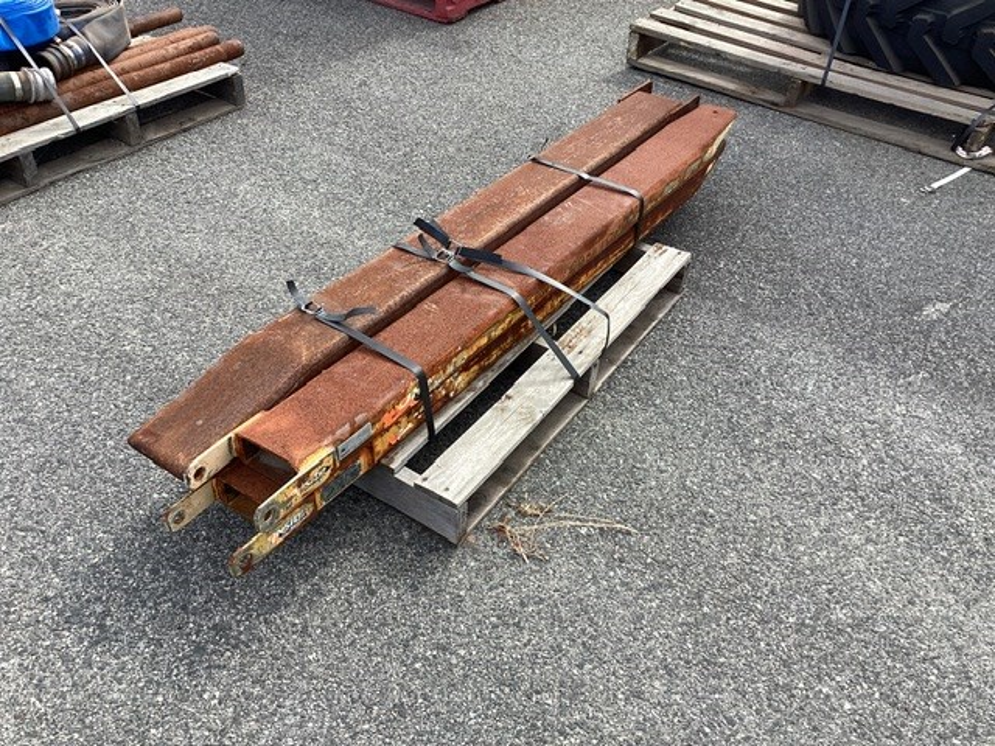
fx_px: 891
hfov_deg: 58.4
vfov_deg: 45.4
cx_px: 498
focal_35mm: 31
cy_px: 373
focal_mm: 3.3
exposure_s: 1/574
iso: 25
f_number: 2.4
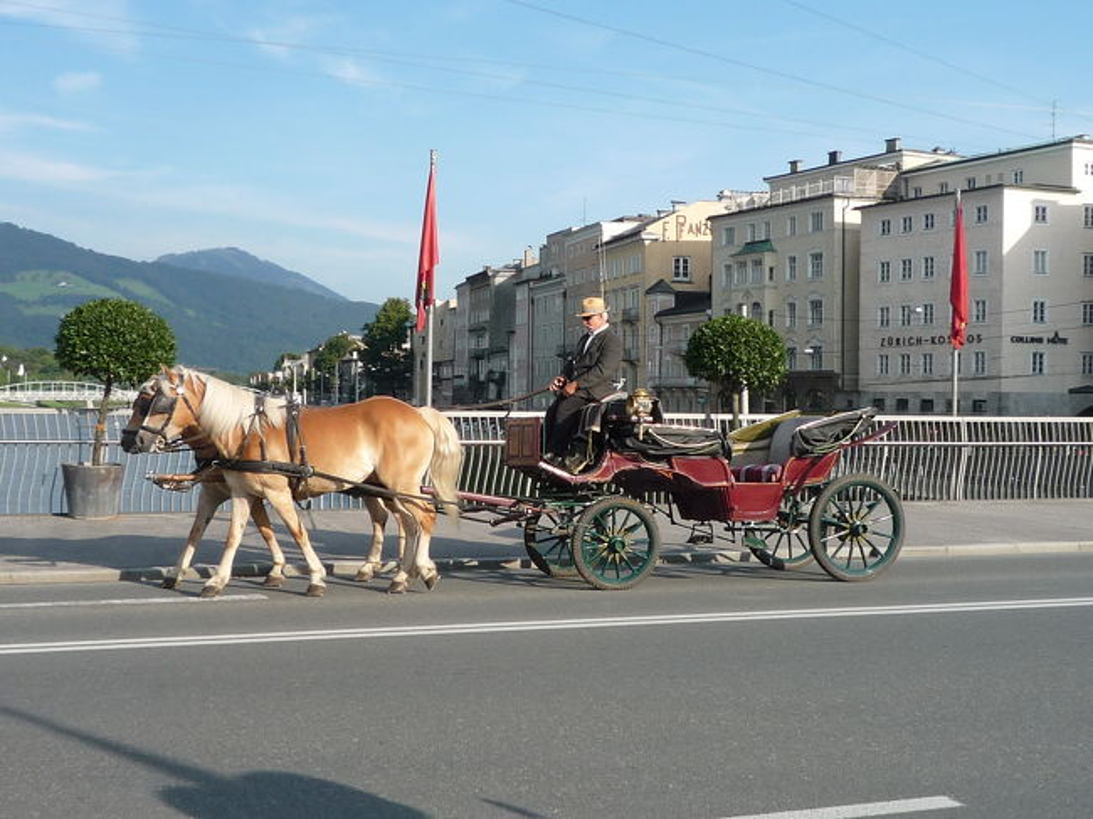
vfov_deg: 30.9
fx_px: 1483
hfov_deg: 40.4
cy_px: 410
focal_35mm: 47
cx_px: 546
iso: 100
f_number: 4
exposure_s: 1/500
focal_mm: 4.7
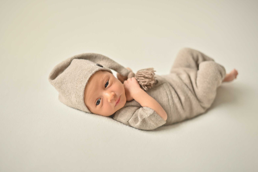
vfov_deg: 27.0
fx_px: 358
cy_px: 86
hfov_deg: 39.6
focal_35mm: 50
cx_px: 129
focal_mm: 50
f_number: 1.8
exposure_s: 1/400
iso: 250
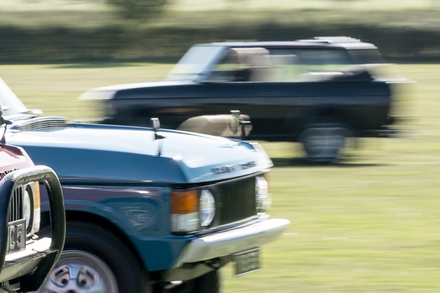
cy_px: 104
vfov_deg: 4.2
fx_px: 4010
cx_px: -409
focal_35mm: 328
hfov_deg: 6.1
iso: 125
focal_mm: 70
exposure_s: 1/30
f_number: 9
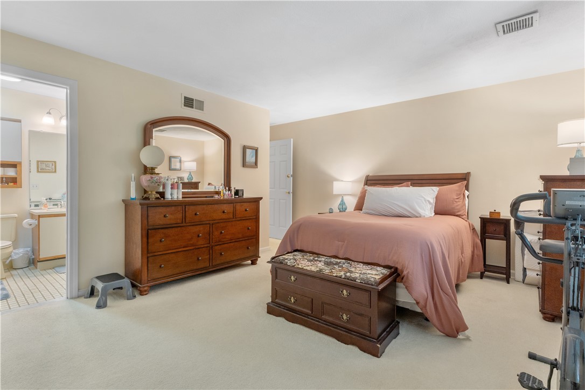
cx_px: 292
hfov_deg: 95.0
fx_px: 268
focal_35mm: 16
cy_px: 195
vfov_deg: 72.1
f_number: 7.1
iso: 320
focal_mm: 11
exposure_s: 1/2.5
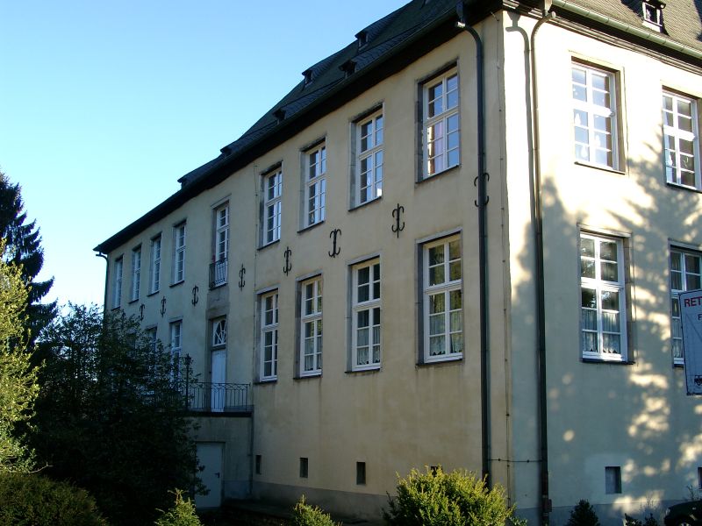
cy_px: 263
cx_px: 351
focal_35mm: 42
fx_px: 852
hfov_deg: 44.8
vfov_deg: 34.3
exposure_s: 1/163
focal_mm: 8.82
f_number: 4
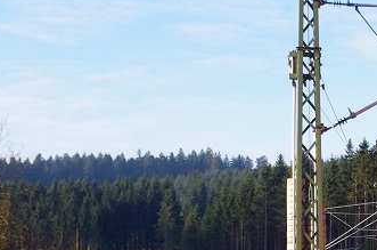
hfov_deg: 14.8
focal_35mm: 130
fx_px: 1358
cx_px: 548
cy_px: 263
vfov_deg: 10.4
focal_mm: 28.13
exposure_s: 1/800
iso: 800
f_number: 5.6
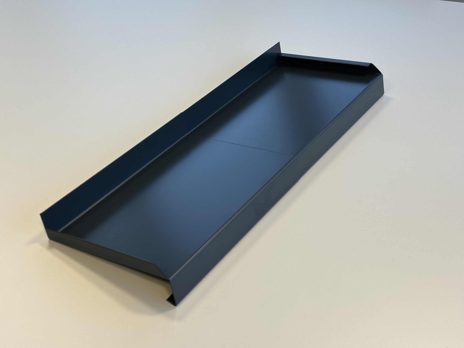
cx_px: 232
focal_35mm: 52
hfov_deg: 36.8
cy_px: 174
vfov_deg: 28.0
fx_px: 697
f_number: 1.6
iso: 32
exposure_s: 1/100
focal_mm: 5.96
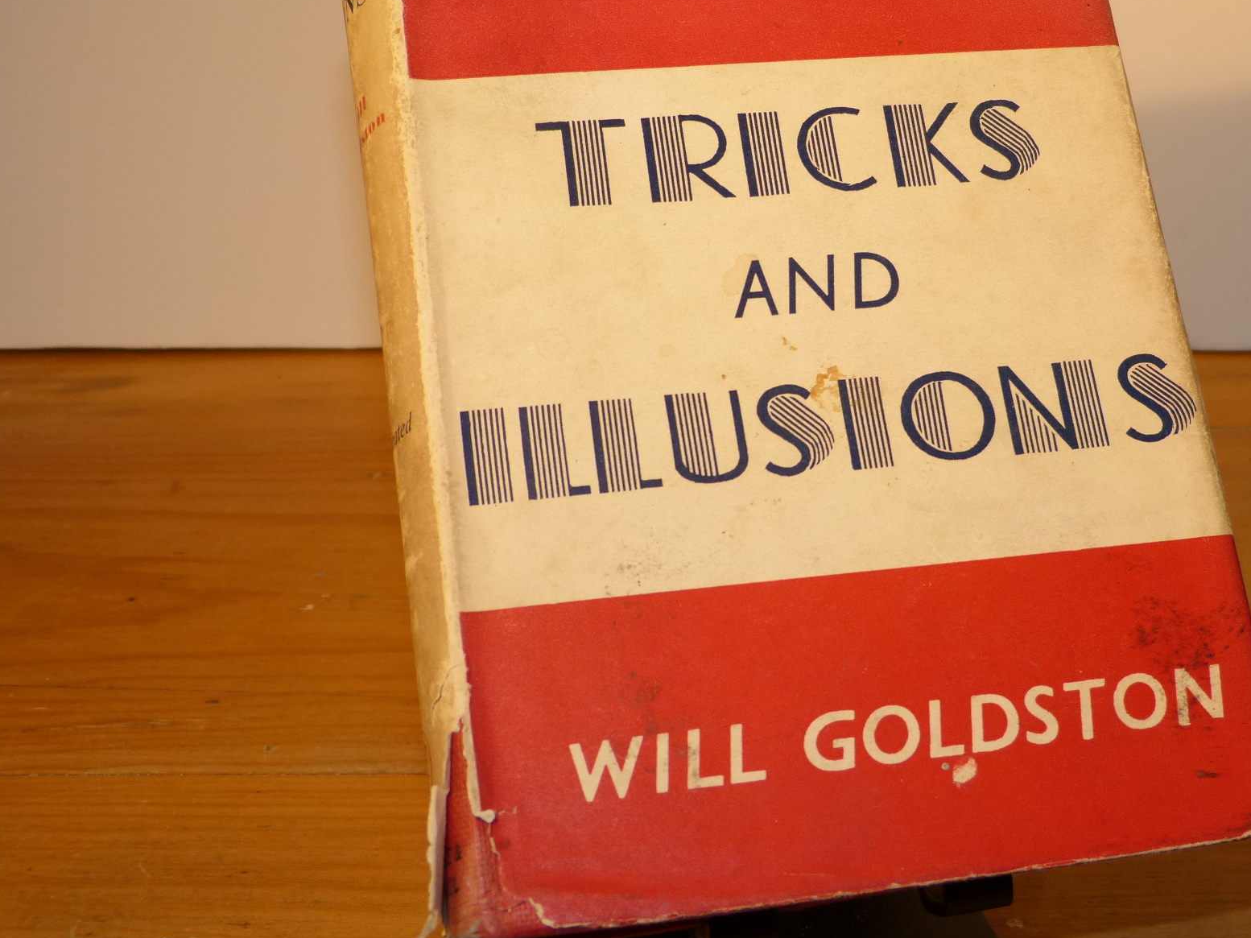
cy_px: 362
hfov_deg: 33.0
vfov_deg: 25.2
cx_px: 817
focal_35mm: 58
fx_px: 2096
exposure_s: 1/80
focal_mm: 7.9
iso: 100
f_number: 3.2
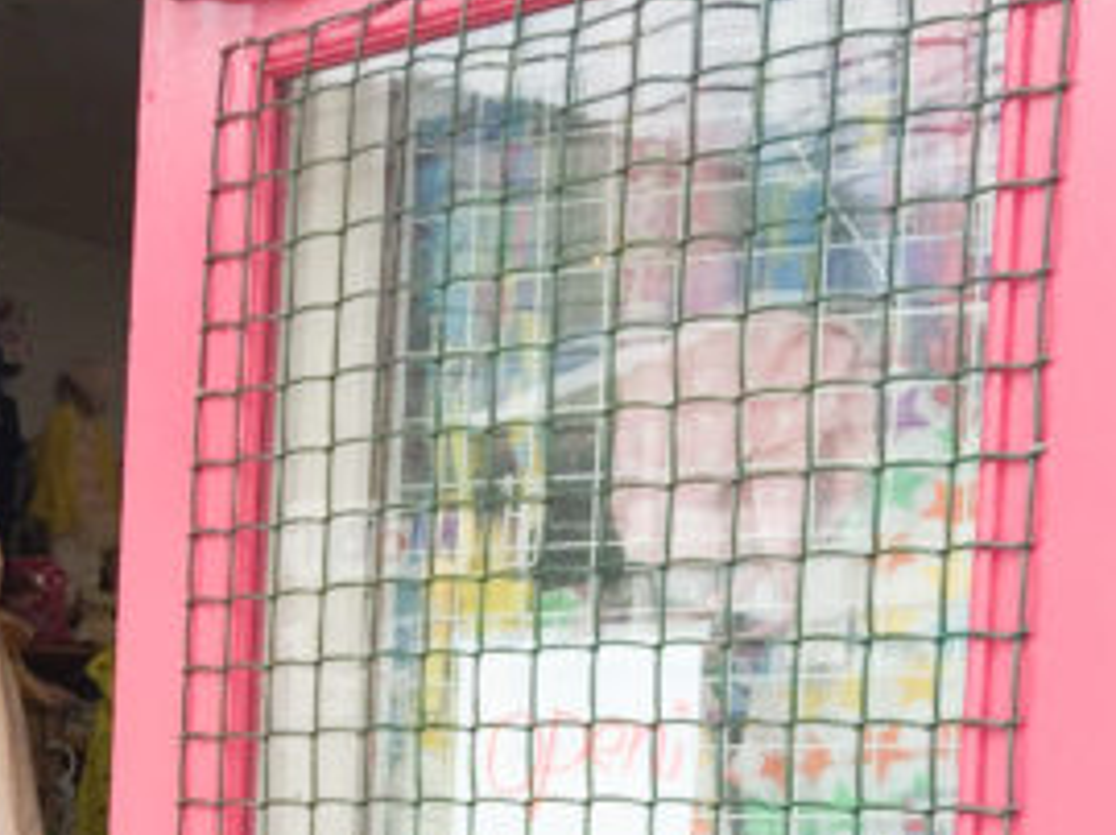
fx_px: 3253
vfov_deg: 14.0
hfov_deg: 17.1
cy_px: 1097
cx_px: -665
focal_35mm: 101
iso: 32
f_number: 2.2
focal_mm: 4.15
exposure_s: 1/500
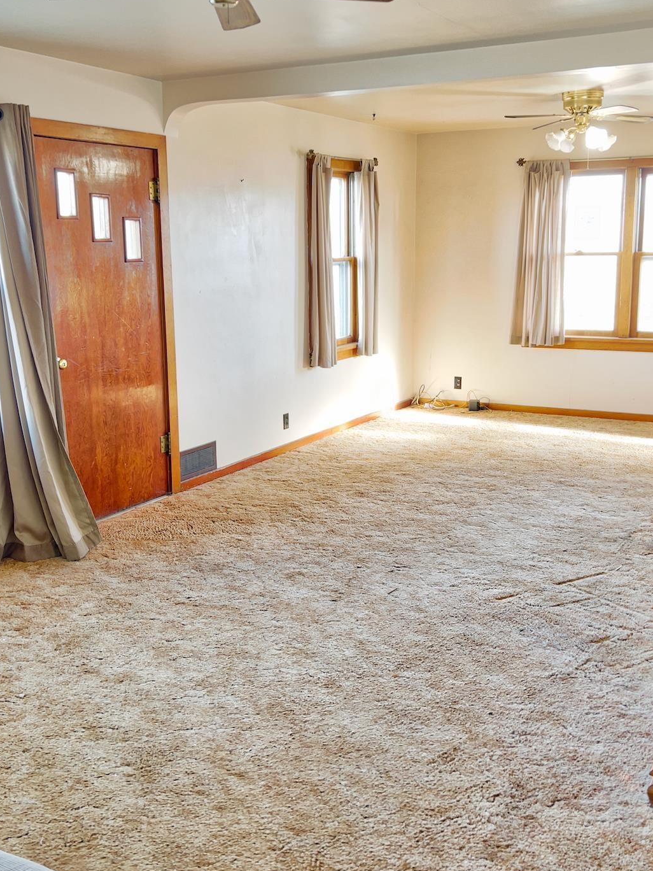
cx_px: 334
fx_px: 956
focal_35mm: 38
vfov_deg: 49.0
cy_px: 418
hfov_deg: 37.7
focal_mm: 5.7
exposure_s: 1/24
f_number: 1.5
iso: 32
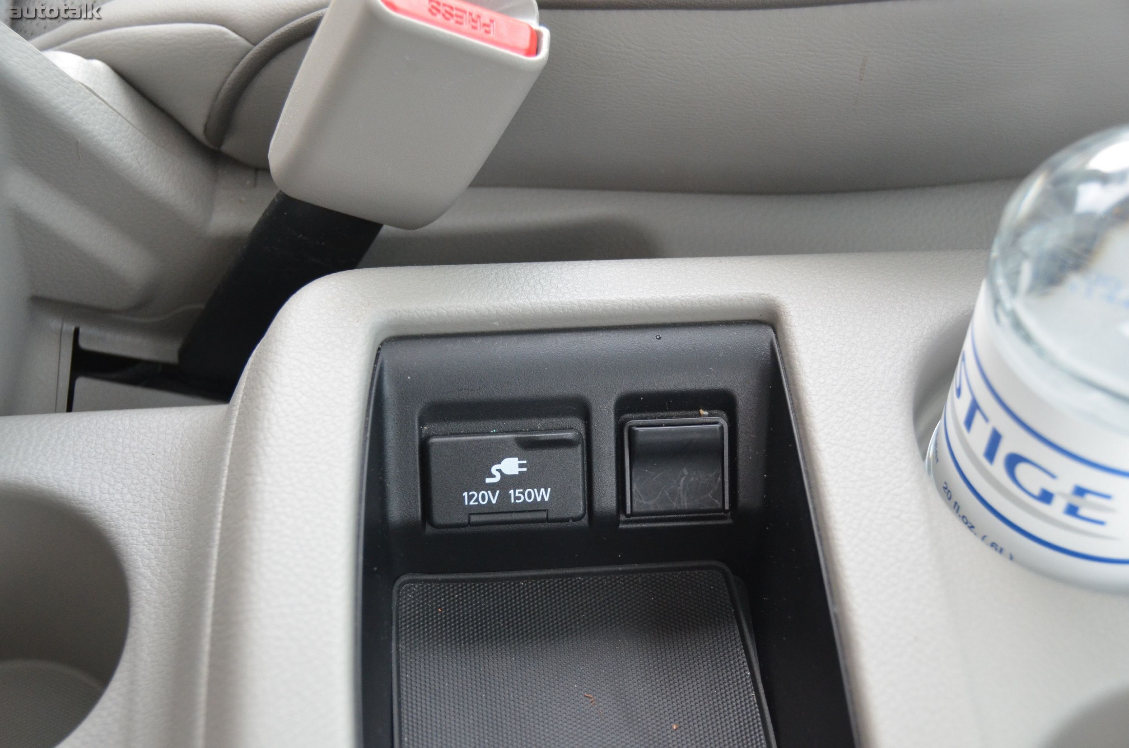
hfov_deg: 30.6
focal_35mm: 66
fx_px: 2066
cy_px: 374
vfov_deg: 20.5
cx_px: 564
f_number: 4.5
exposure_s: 1/200
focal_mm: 44
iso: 1600
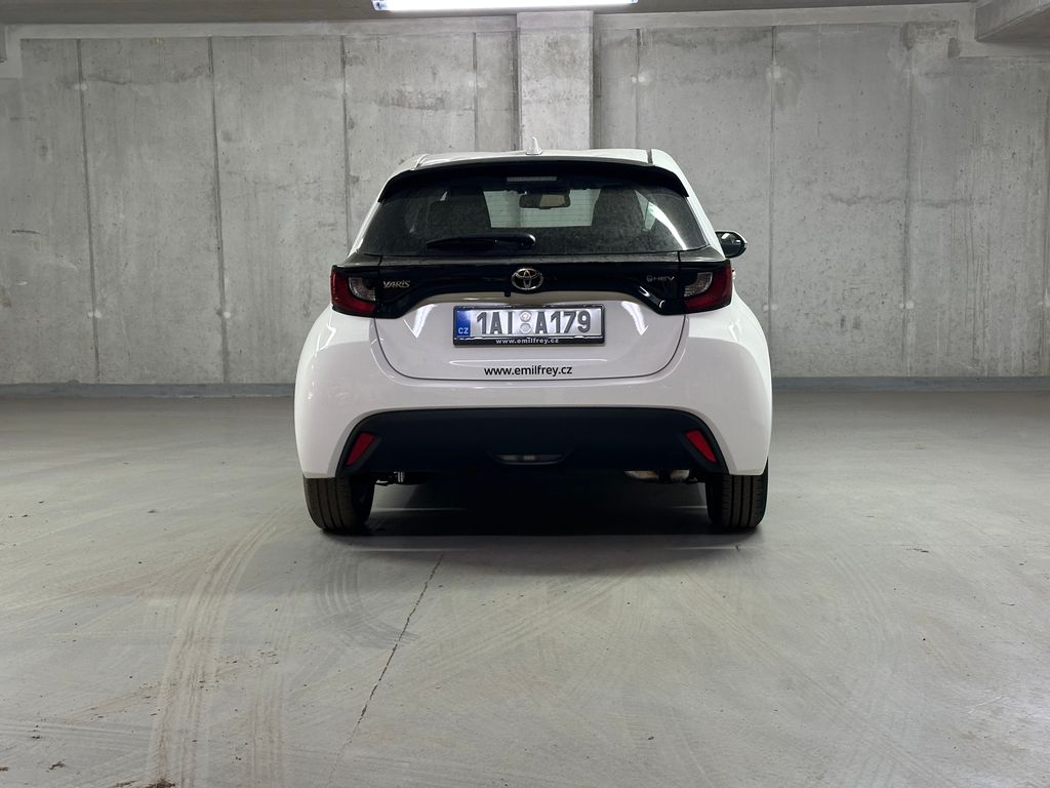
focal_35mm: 48
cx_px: 525
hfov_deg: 39.7
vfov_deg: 30.3
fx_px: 1456
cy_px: 394
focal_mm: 6.86
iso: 200
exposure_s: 1/50
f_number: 1.78
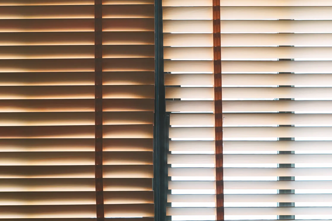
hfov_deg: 43.6
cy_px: 97
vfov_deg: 29.8
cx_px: 161
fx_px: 415
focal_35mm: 45
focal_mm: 36
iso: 100
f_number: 2.8
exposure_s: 1/20
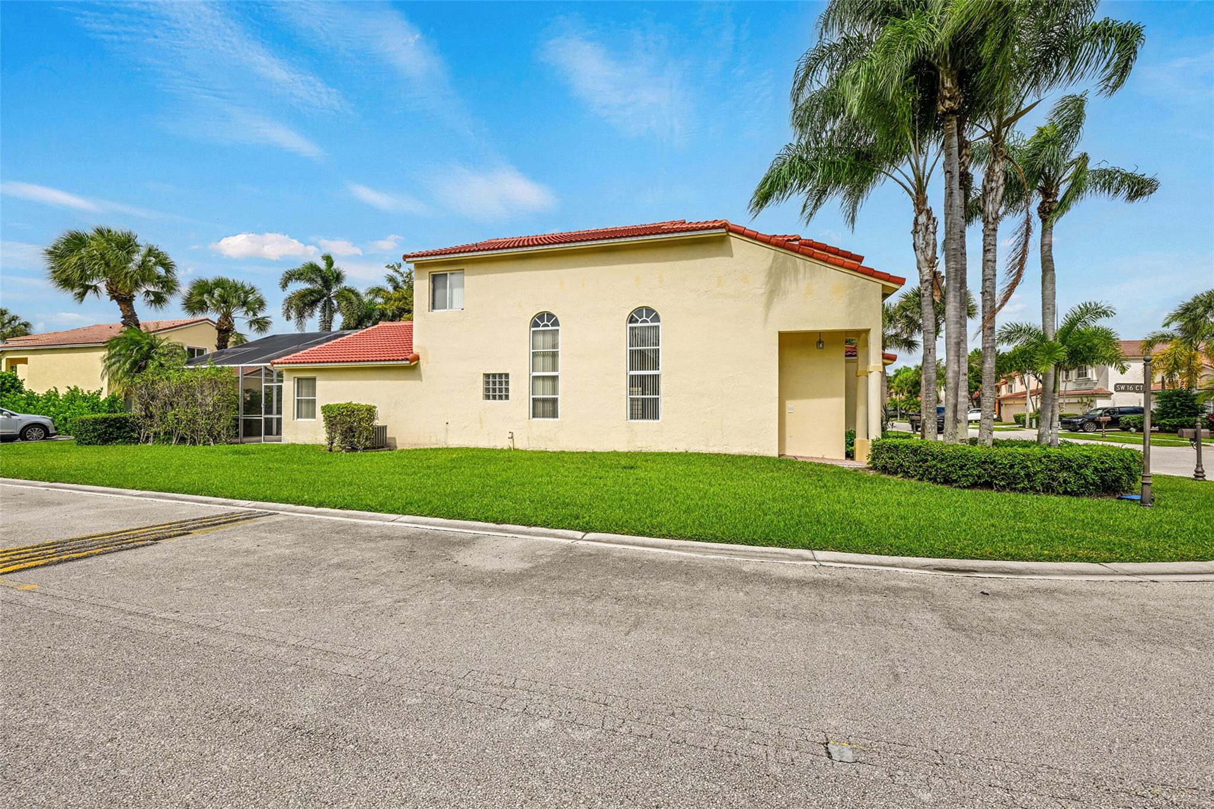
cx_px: 607
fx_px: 472
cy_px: 404
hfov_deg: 104.3
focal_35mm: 14
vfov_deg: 81.2
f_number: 8
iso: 100
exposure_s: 1/320
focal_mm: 14
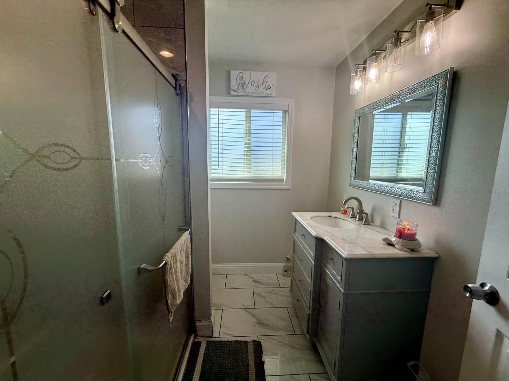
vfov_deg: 85.7
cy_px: 190
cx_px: 254
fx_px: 206
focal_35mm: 14
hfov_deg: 102.1
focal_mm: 2.22
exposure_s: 1/293
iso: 64
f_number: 2.2
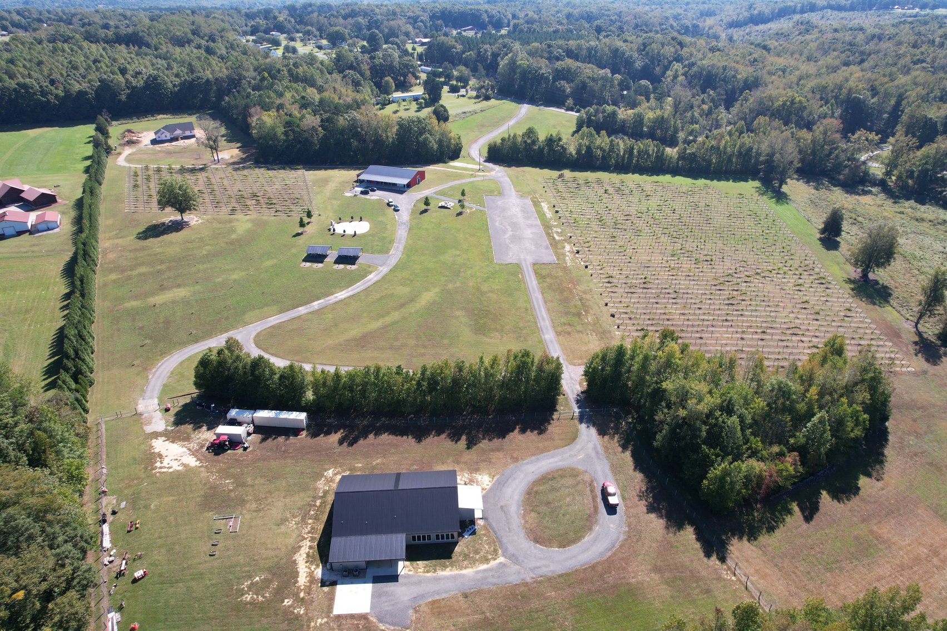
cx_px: 474
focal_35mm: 22
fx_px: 579
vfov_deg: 57.2
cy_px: 316
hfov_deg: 78.6
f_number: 2.8
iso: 100
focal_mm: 8.38
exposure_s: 1/725
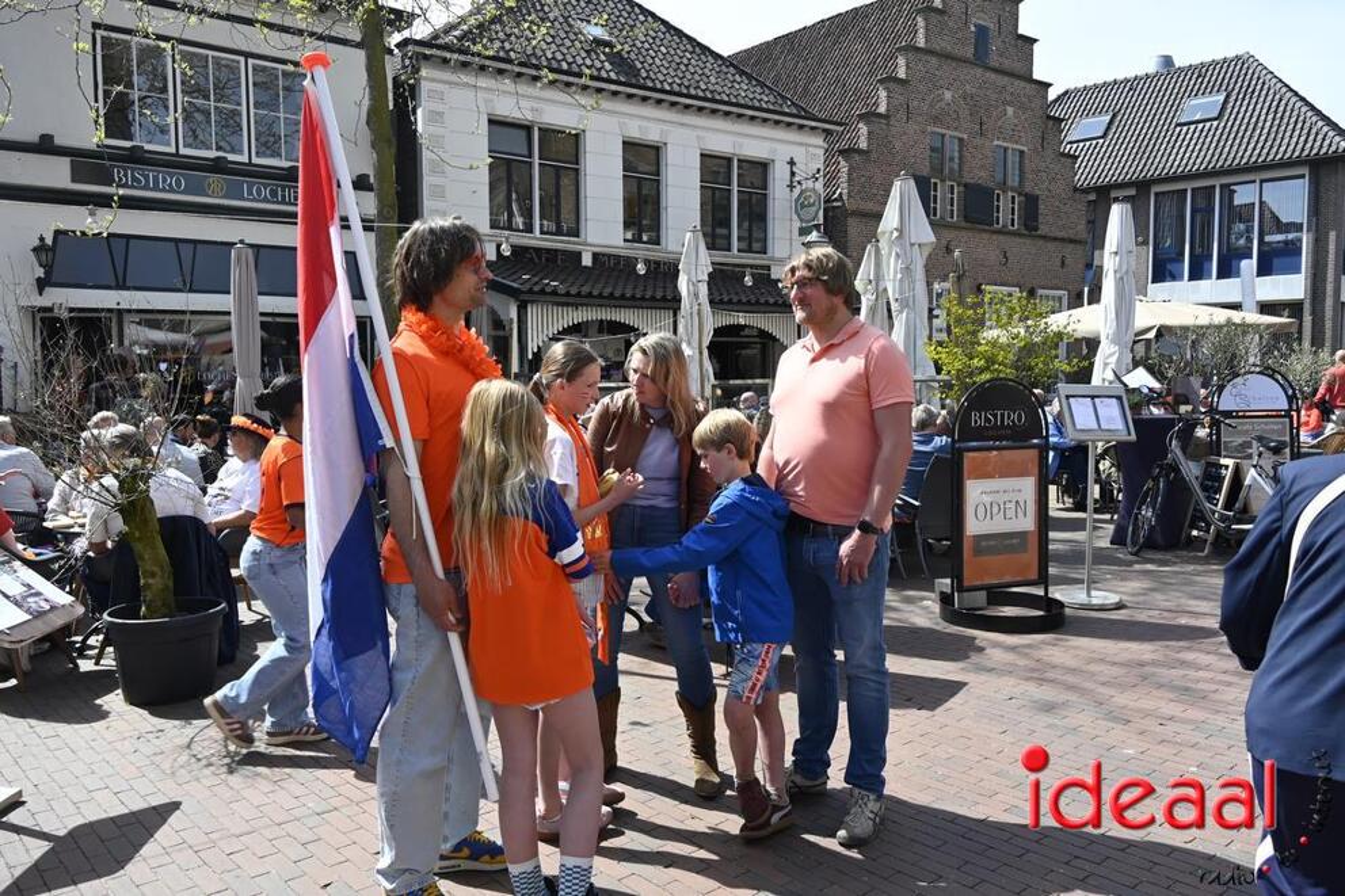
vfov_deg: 47.9
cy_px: 448
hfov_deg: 67.4
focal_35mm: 27
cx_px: 672
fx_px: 1009
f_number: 5.6
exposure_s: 1/250
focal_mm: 18
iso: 100
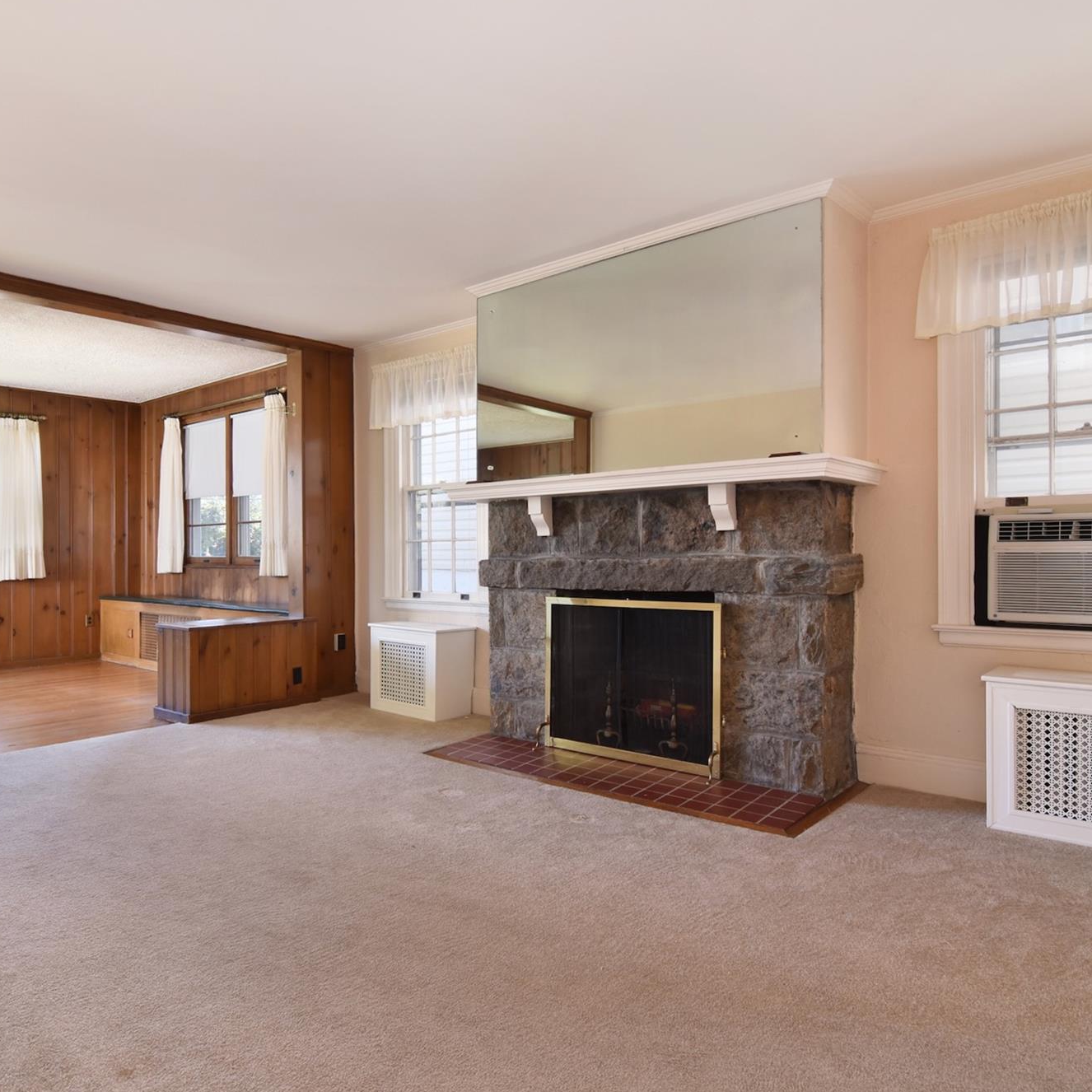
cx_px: 450
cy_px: 539
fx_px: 773
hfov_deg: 69.9
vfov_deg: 70.5
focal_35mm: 22
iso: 640
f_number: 8
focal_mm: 11
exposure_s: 1/100
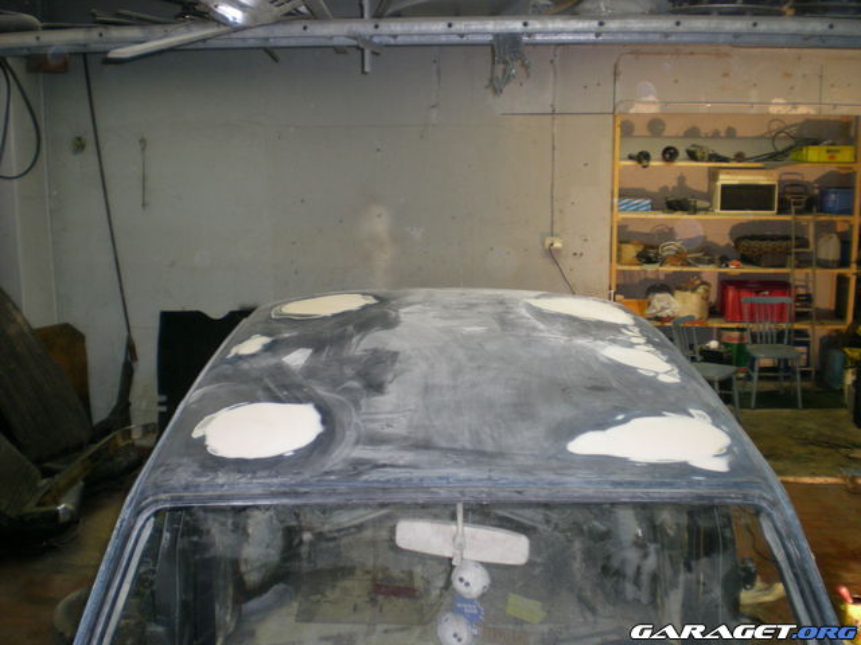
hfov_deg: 49.0
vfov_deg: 37.7
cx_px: 430
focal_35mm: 38
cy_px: 322
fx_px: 945
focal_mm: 6.3
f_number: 3.1
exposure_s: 1/30
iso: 144
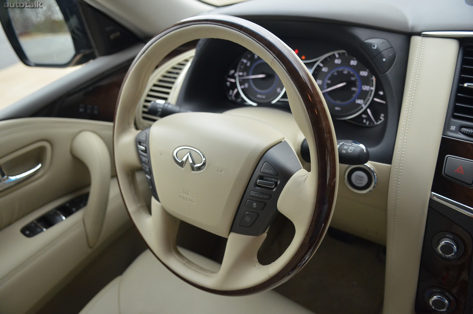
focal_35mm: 26
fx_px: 334
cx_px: 236
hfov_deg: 70.5
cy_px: 157
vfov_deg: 50.2
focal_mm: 17
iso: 1600
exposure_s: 1/400
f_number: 2.8
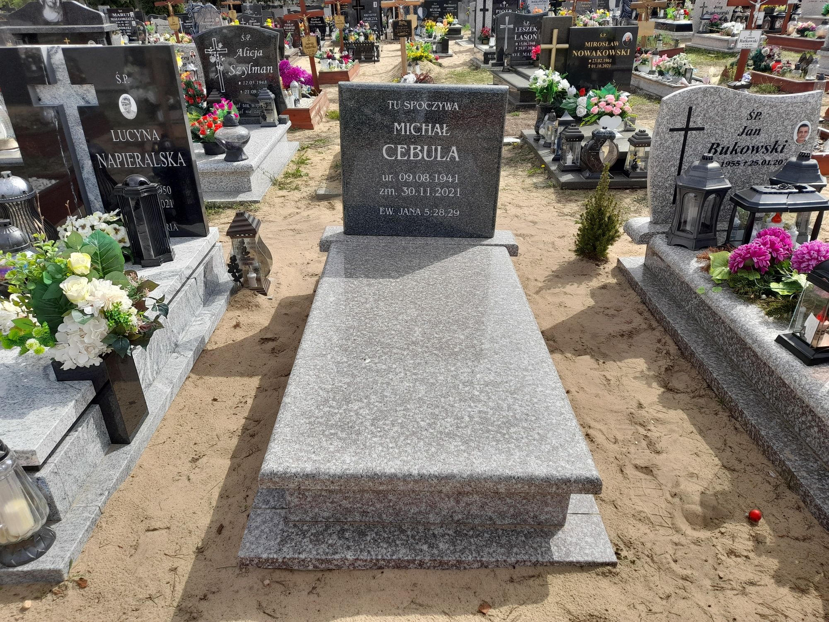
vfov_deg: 54.9
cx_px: 414
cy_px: 311
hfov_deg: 69.4
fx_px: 599
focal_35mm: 25
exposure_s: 1/769
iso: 20
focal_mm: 4.6
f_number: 2
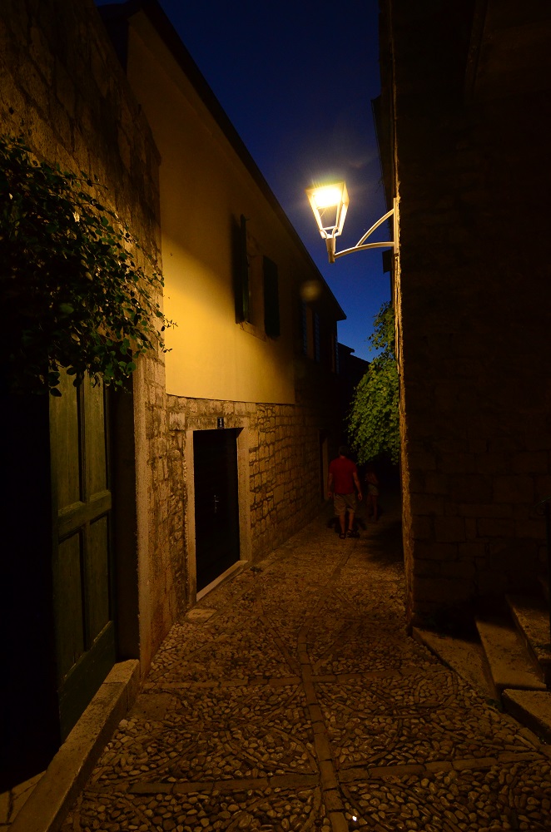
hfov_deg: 67.1
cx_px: 276
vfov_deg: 90.1
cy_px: 416
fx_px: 415
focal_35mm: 18
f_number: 5.6
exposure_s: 1/100
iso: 2000
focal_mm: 12
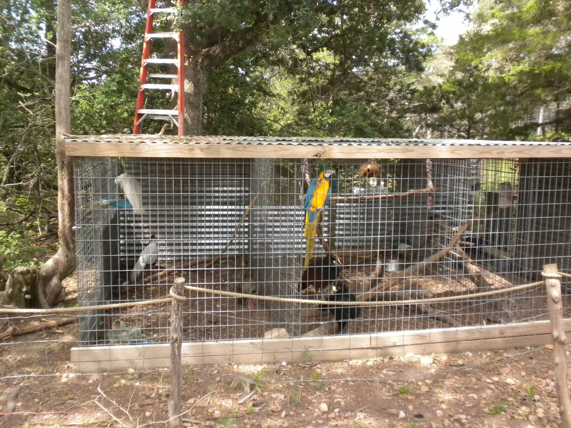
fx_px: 627
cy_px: 209
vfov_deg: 37.7
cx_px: 291
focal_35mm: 38
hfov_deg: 49.0
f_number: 3.5
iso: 399
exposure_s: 1/475
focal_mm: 6.6
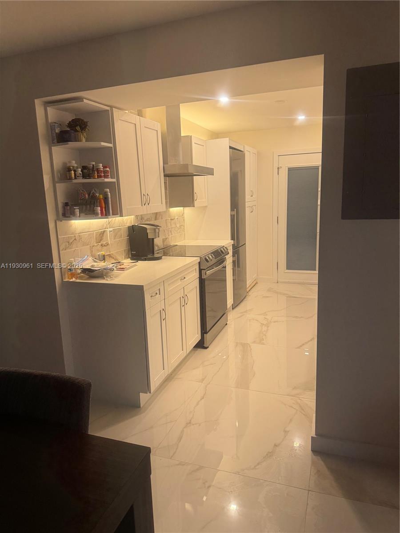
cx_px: 200
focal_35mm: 24
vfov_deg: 71.6
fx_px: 370
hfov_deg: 56.8
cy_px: 266
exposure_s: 1/120
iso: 125
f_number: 1.78
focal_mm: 6.76
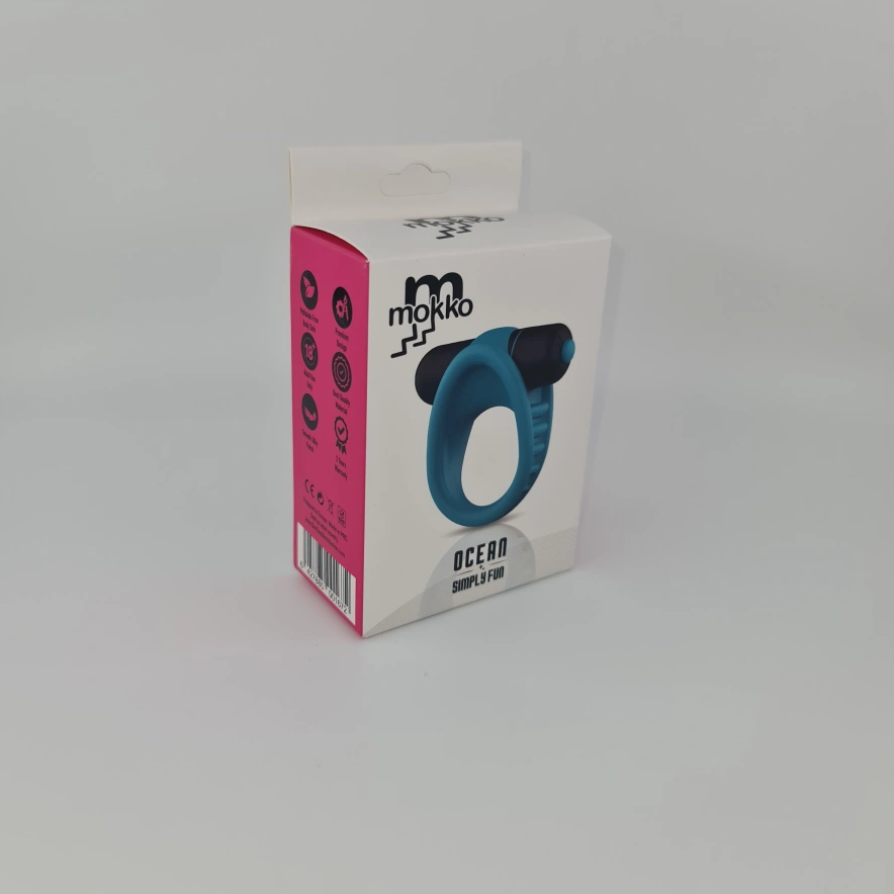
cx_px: 446
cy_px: 418
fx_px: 877
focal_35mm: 30
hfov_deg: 54.0
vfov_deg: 54.0
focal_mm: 7
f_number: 1.8
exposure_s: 1/329
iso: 50
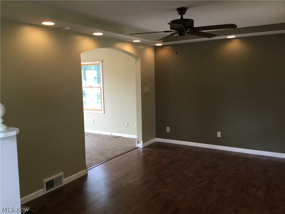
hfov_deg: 58.4
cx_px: 142
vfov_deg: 45.4
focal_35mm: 31
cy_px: 107
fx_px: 255
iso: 40
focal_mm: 3.3
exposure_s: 1/30
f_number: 2.4
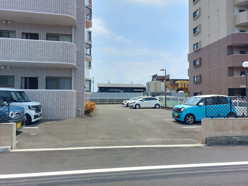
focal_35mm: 24
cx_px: 124
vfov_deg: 56.8
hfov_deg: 71.6
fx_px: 172
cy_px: 93
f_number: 1.8
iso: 25
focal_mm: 5.23
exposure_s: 1/618
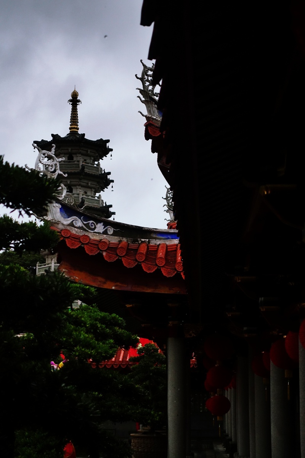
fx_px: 890
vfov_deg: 28.8
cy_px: 229
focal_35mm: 70
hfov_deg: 19.5
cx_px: 152
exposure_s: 1/500
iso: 800
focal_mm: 25.7
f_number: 2.8
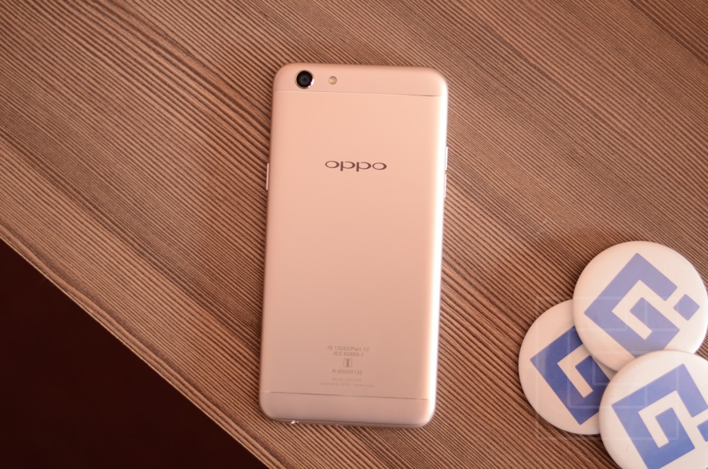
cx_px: 354
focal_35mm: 75
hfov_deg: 27.0
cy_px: 234
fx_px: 1472
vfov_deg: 18.1
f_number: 1.8
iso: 400
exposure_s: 1/80
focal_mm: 50
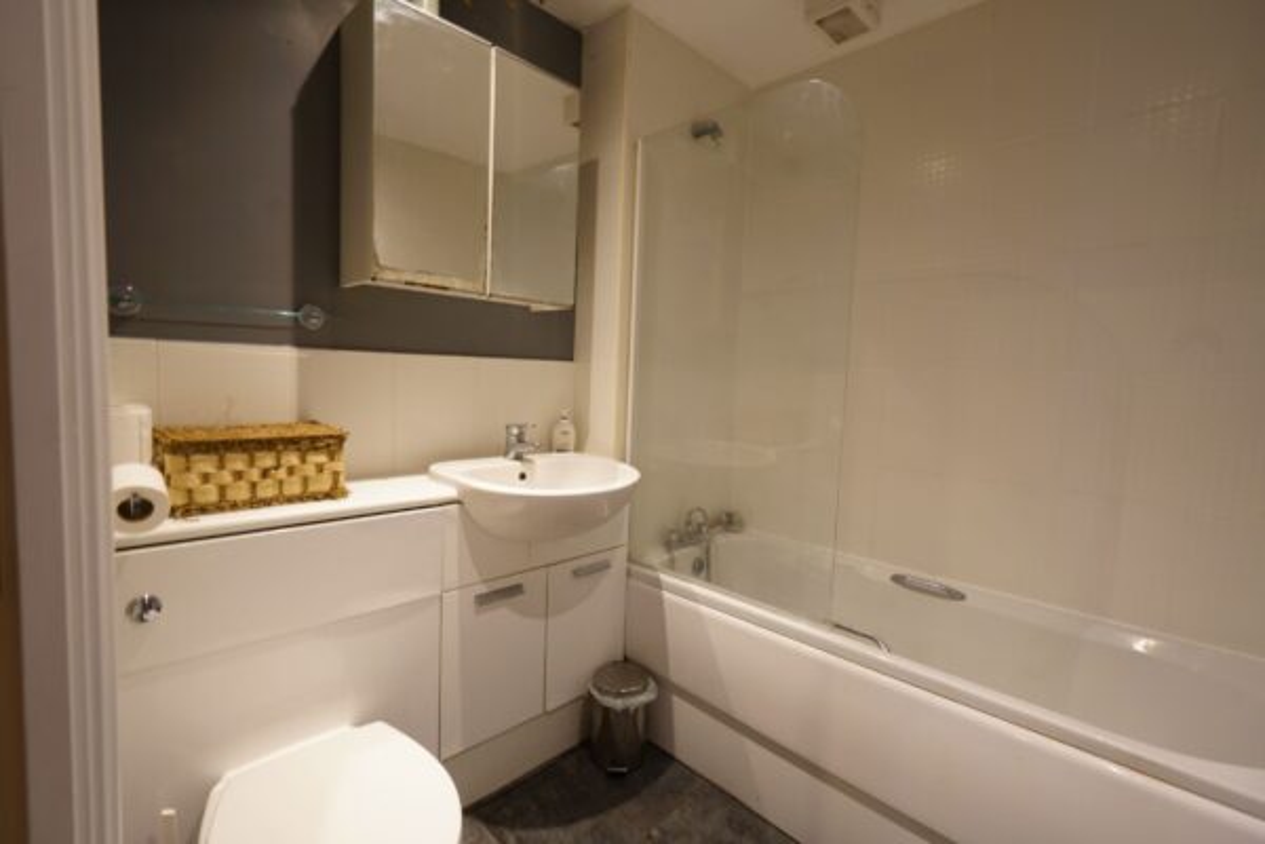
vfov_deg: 73.7
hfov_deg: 96.7
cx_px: 632
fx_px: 562
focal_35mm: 16
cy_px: 422
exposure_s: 1/8
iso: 500
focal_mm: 16
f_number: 5
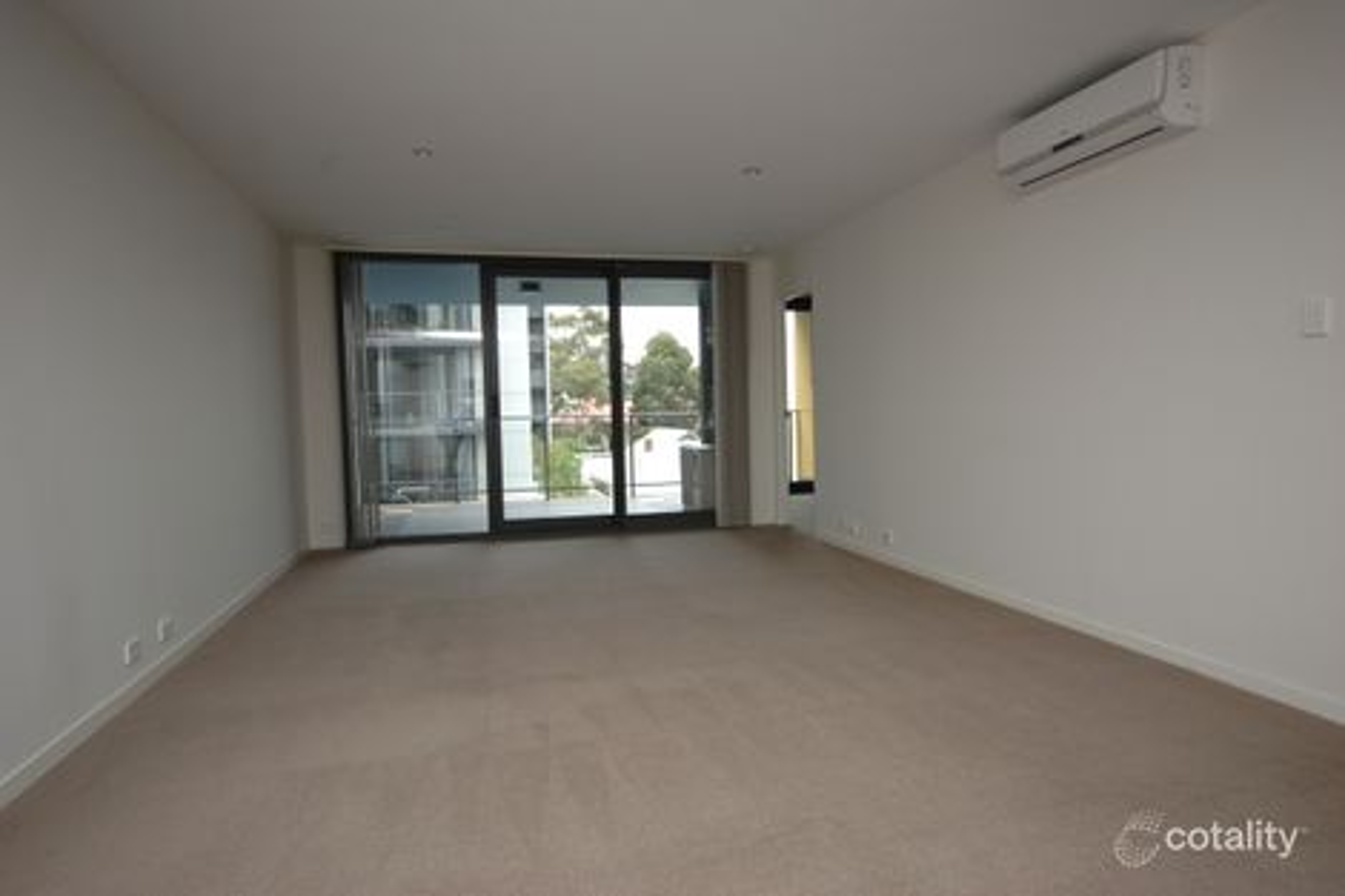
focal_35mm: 21
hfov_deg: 81.2
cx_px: 672
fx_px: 784
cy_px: 448
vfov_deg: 59.5
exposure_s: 1/60
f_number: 5
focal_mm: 14
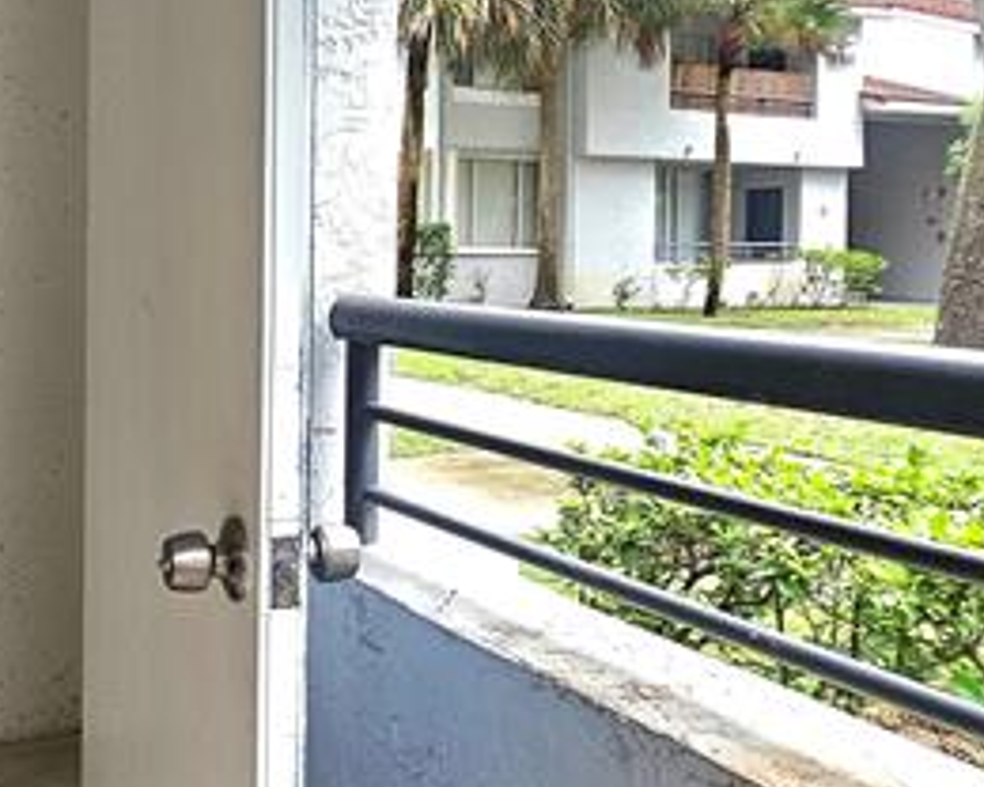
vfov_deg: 37.7
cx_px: 216
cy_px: 242
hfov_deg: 44.8
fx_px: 1136
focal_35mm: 39
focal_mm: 2.2
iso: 80
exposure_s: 1/60.2
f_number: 2.2
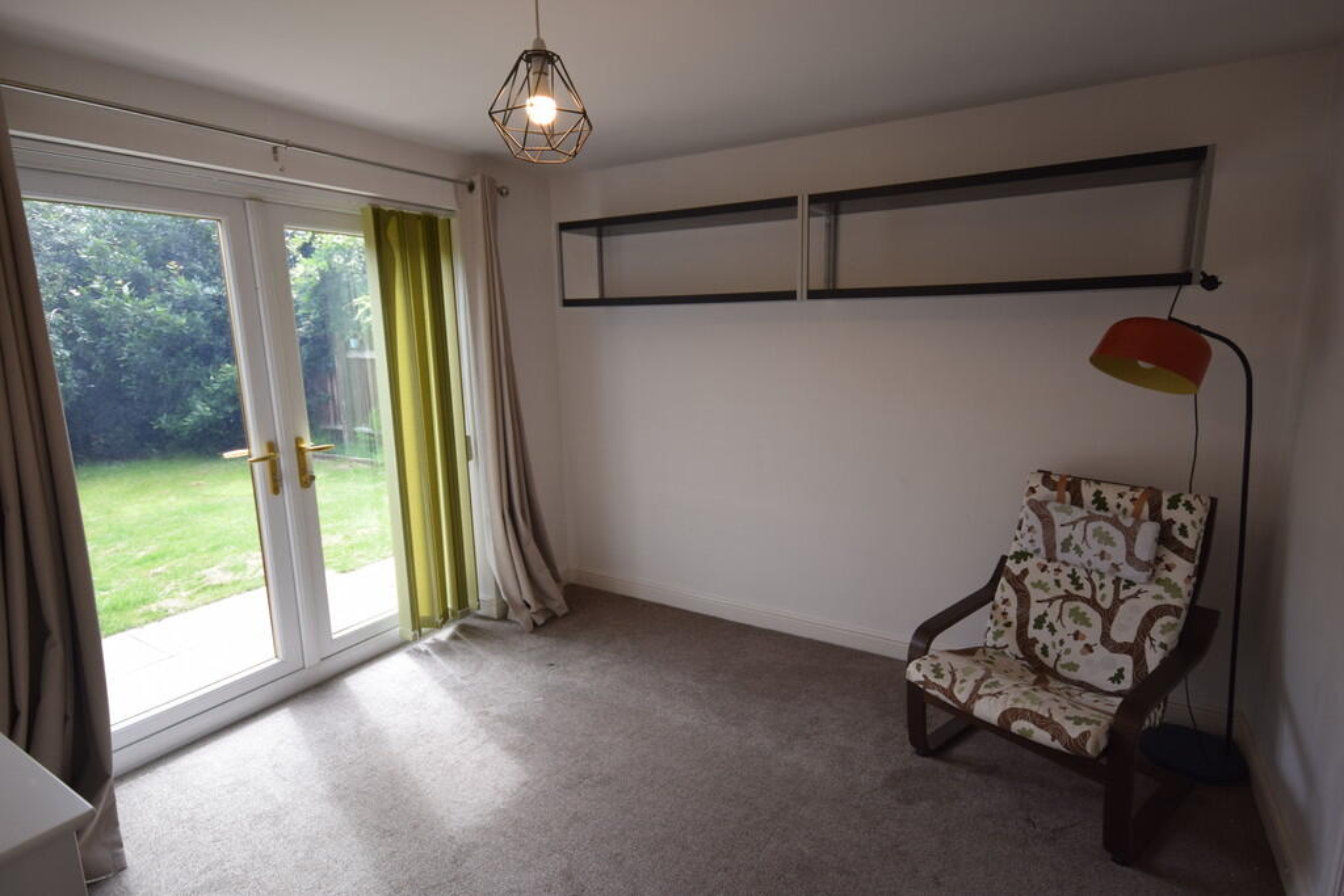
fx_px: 672
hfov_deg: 90.0
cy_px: 448
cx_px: 672
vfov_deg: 67.4
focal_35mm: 18
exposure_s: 1/160
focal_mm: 12
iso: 400
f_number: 6.3
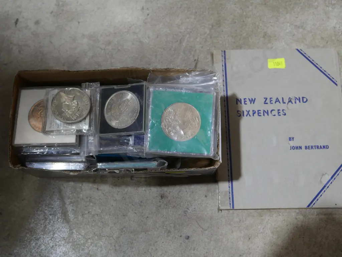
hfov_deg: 41.2
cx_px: 171
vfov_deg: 31.5
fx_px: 455
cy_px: 128
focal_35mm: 46
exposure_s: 1/60
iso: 500
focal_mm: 23
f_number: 5.1
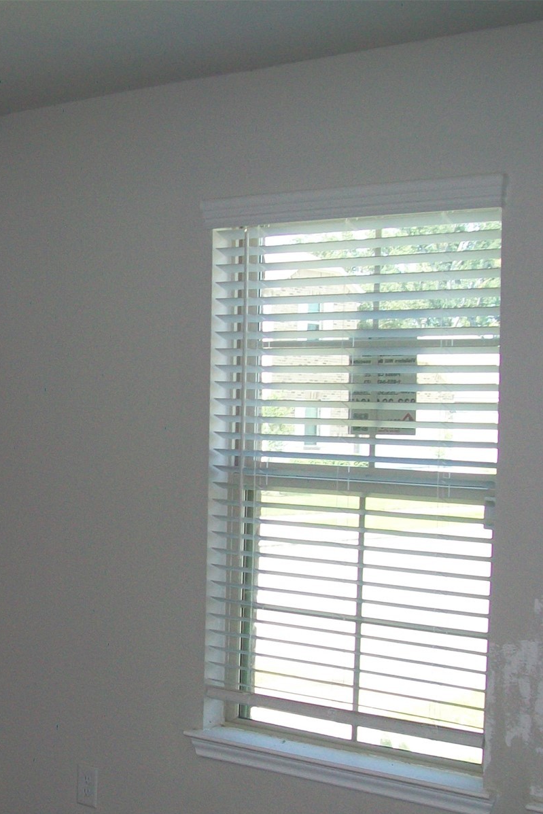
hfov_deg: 20.6
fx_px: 1447
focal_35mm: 64
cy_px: 521
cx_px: 18
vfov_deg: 31.2
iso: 64
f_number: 2.7
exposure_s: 1/100
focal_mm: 6
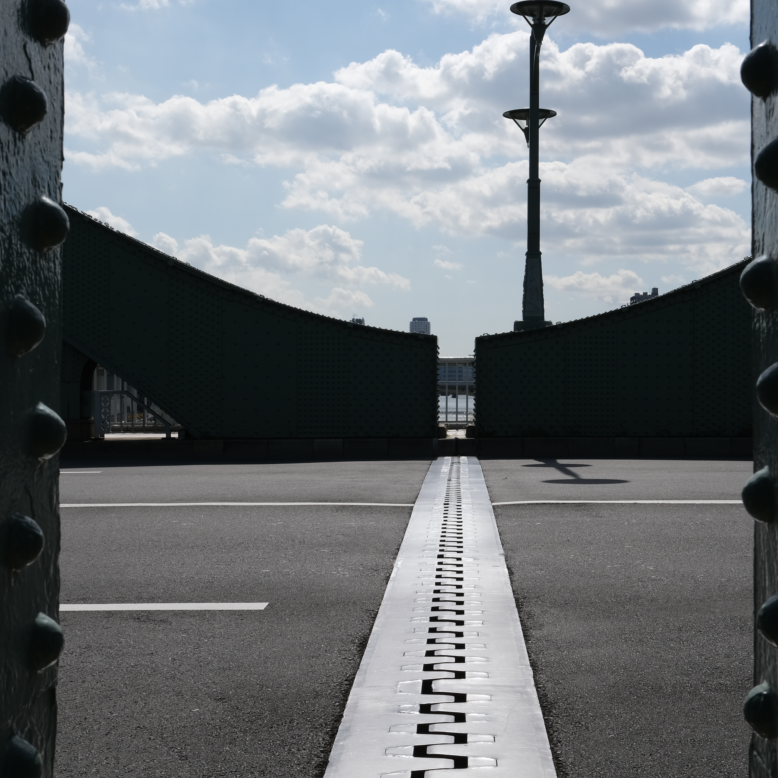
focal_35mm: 51
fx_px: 1297
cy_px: 364
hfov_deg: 33.4
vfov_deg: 33.4
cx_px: 424
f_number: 11
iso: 160
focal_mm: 23
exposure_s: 1/450
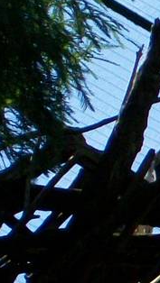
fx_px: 4511
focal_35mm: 599
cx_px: 511
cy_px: 211
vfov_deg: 3.6
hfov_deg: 2.0
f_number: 4.8
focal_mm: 18
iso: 64
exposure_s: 1/250
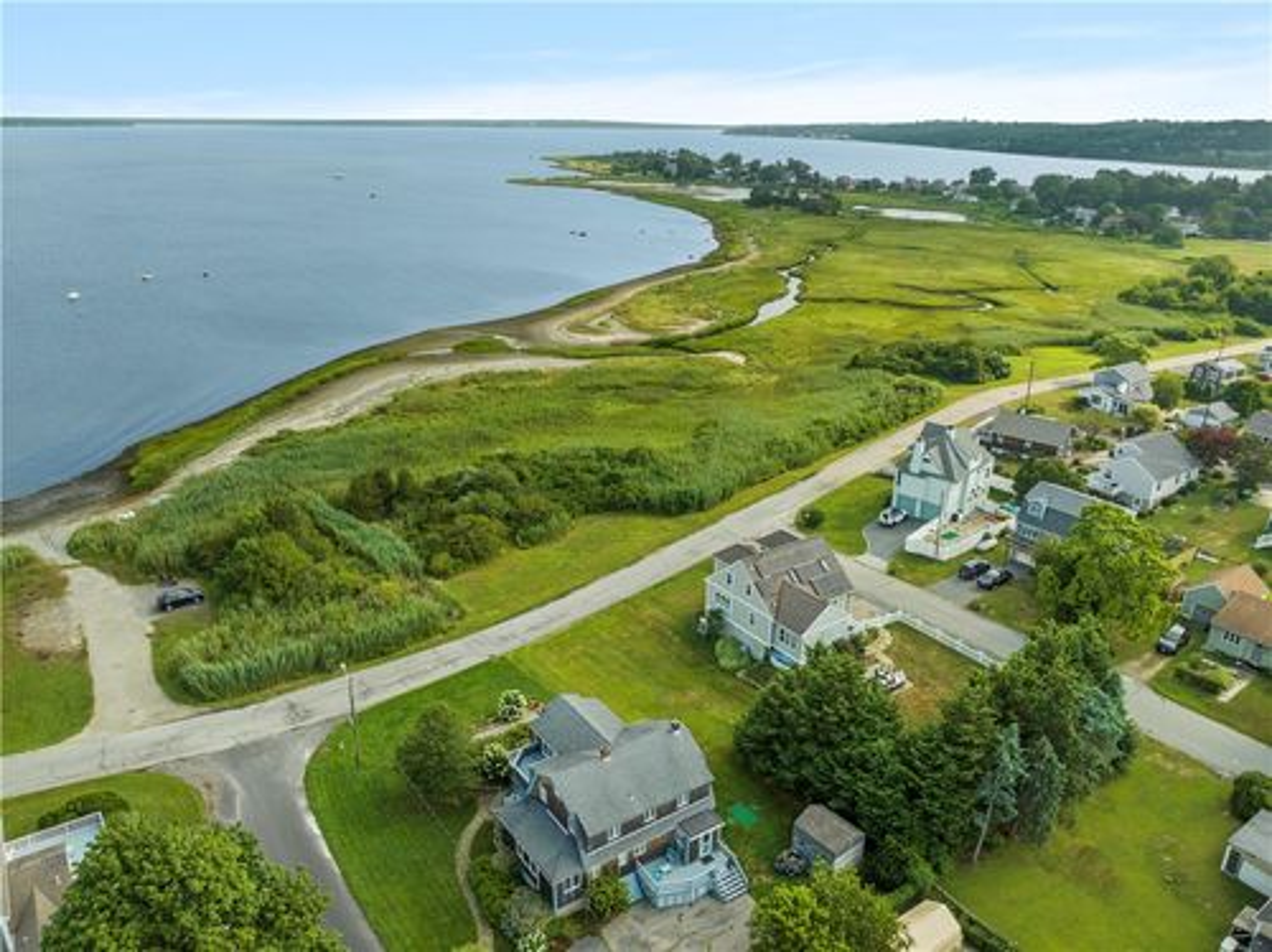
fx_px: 881
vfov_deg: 56.7
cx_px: 636
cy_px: 476
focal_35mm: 24
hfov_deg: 71.6
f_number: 2.8
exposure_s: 1/1600
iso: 100
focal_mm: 12.29
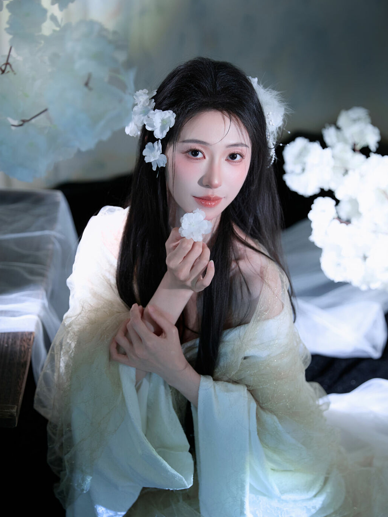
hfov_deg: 21.0
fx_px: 1047
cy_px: 278
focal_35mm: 70
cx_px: 195
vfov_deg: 27.8
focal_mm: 63
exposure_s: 1/100
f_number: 2.8
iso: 1000
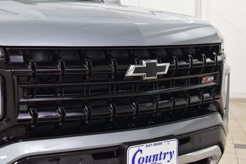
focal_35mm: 72
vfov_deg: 18.9
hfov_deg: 28.1
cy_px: 82
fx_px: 492
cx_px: 123
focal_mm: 48
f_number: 6.3
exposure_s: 1/15
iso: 640
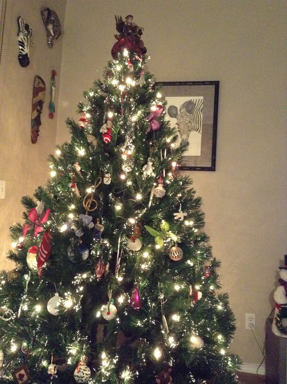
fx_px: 366
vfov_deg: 55.4
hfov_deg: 42.8
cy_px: 192
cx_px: 144
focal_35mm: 33
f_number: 2.4
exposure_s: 1/15
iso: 640
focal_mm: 3.3
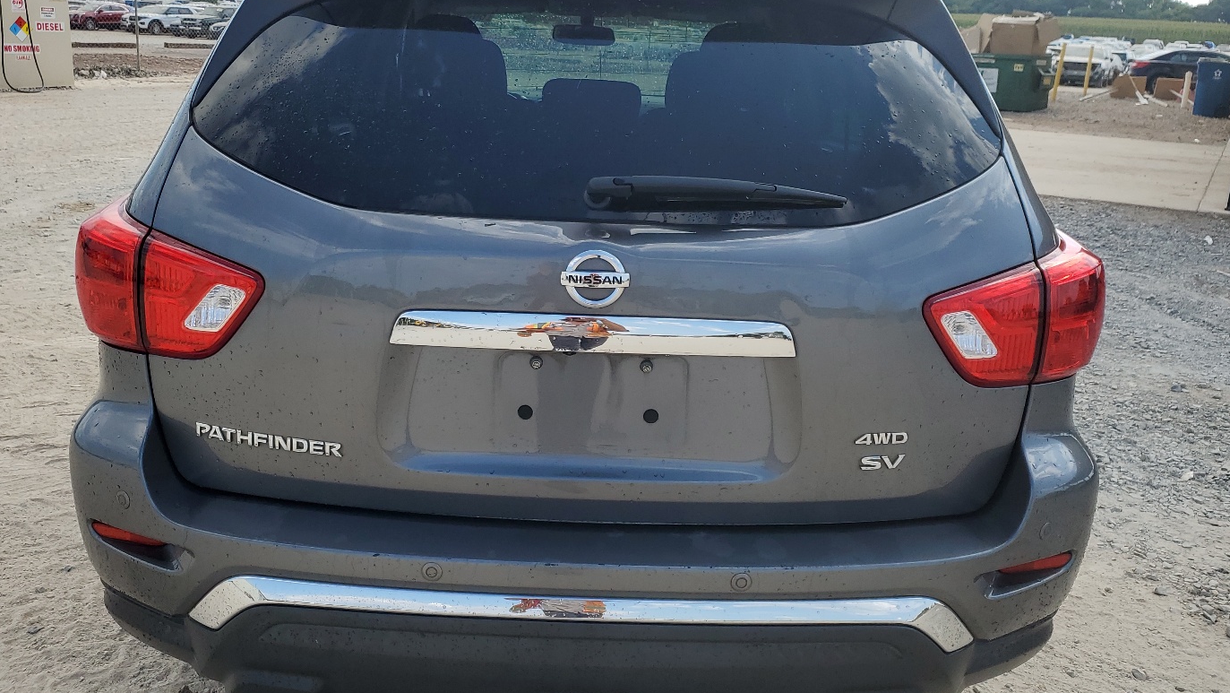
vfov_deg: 35.7
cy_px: 340
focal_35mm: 33
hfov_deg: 59.4
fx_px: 1077
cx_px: 572
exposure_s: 1/2500
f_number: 1.5
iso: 50
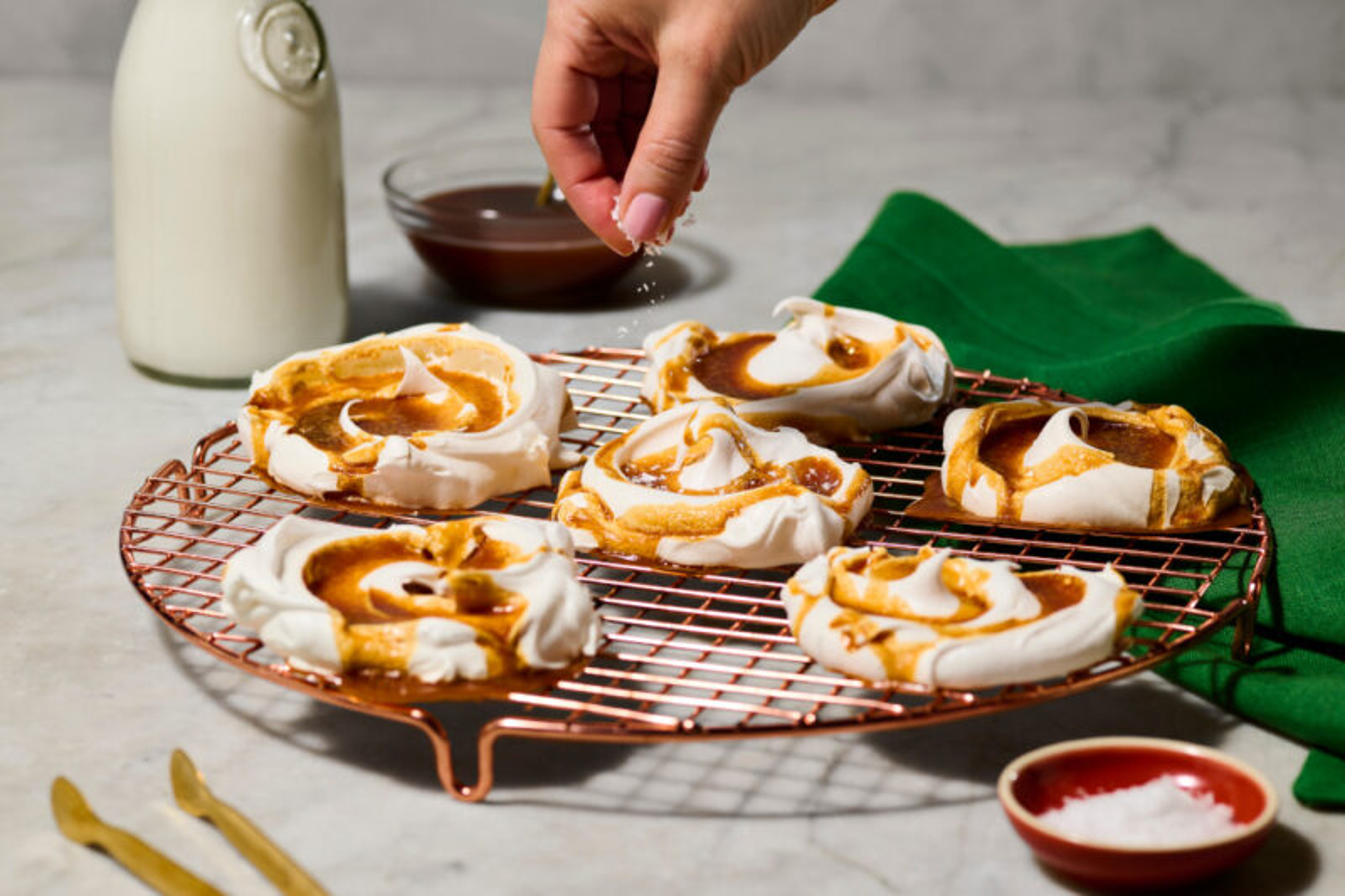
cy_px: 448
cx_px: 672
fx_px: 3735
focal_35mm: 100
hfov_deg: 20.4
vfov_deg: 13.7
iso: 80
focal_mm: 100
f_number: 7.1
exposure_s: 1/160
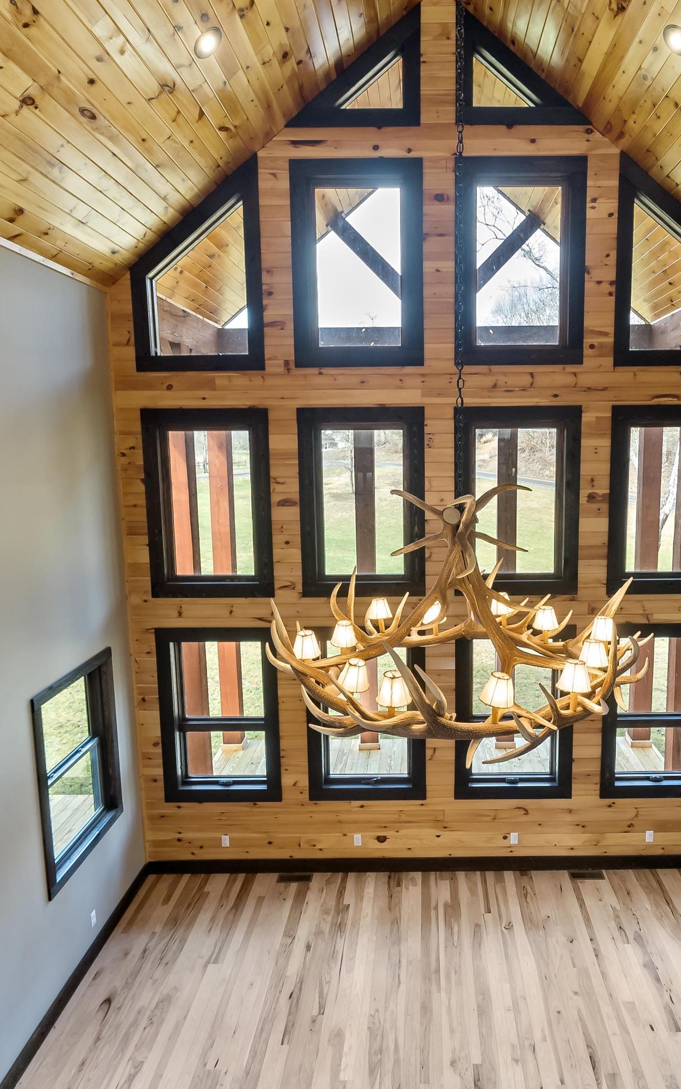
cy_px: 531
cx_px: 429
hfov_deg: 54.4
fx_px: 653
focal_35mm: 22
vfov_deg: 79.6
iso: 1000
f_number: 5.6
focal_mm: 14
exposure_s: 1/200
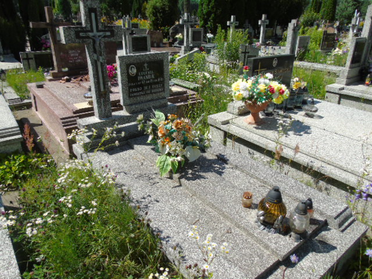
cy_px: 140
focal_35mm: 25
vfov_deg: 54.9
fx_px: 269
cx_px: 186
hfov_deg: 69.4
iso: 80
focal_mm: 4.4
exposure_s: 1/640
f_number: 3.4
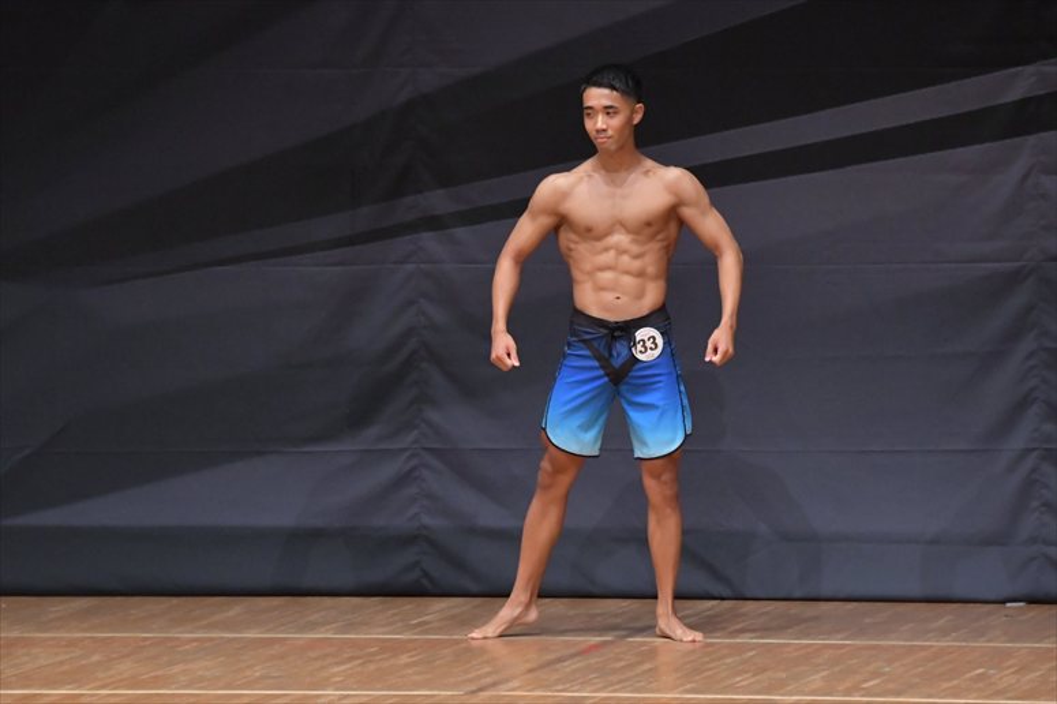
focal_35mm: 300
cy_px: 352
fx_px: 8804
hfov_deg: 6.9
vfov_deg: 4.6
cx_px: 528
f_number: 5.6
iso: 6400
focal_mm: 200
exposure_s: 1/400
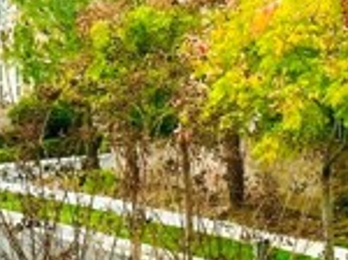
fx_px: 2058
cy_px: -12
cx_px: 415
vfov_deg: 7.2
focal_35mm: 205
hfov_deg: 9.5
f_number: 1.78
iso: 64
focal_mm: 6.86
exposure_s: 1/1258
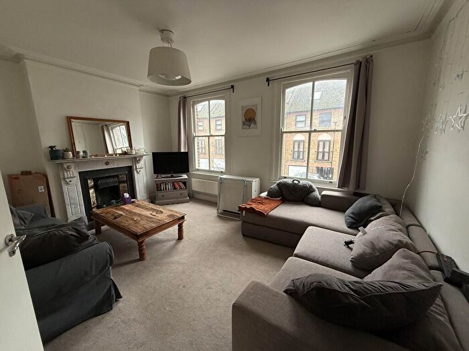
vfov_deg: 85.7
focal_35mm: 14
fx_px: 190
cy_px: 176
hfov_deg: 102.1
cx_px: 234
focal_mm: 2.22
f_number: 2.2
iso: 200
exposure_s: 1/99
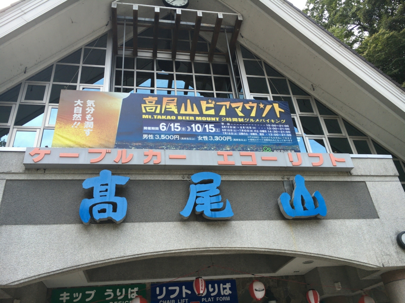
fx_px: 339
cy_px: 152
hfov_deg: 61.7
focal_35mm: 29
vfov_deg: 48.2
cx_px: 202
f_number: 2.2
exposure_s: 1/180
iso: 25
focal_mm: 4.15
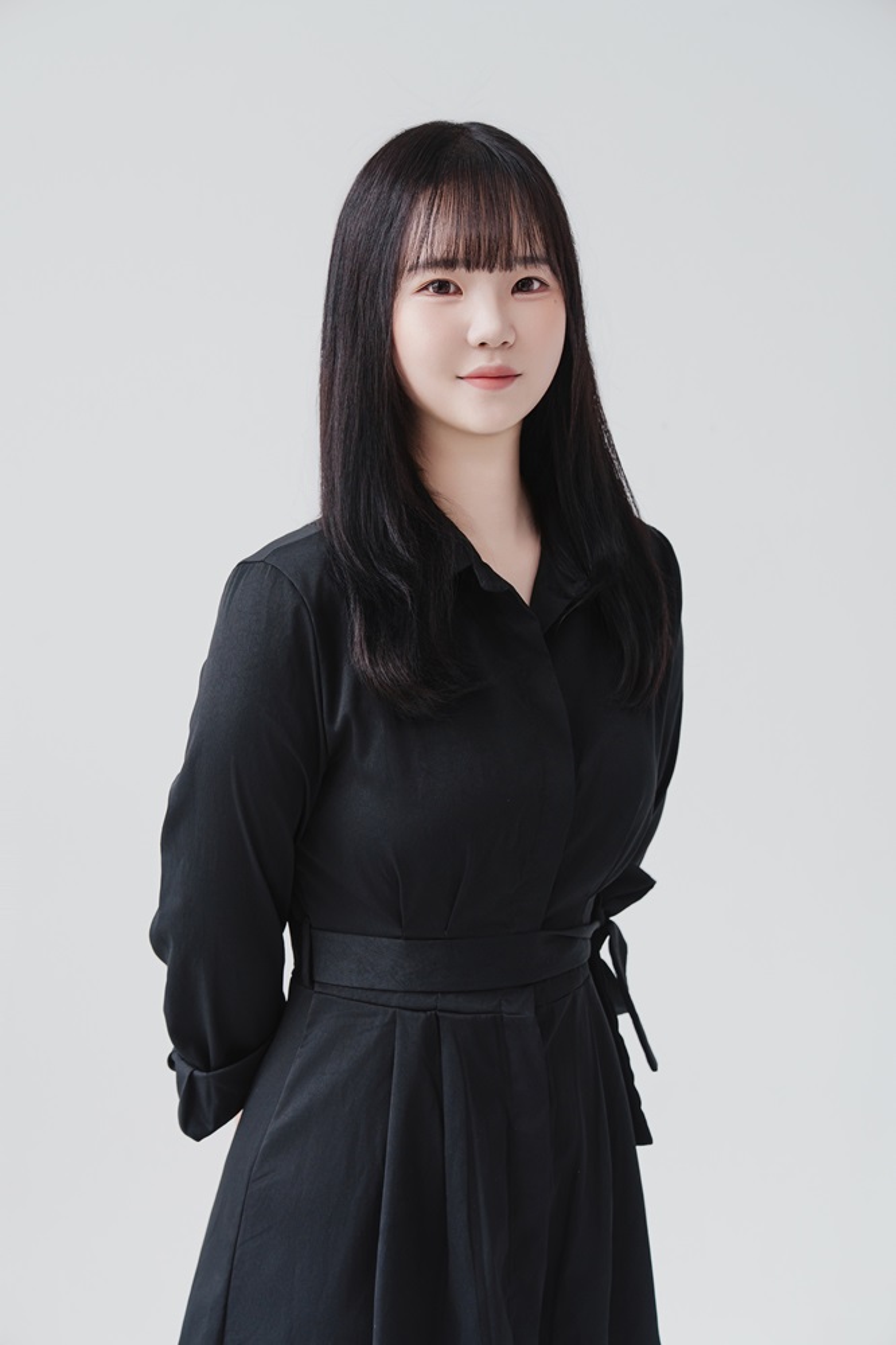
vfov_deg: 28.9
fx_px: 2615
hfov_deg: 19.4
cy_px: 672
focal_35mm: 70
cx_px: 448
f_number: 5
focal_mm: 70
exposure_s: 1/125
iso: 500
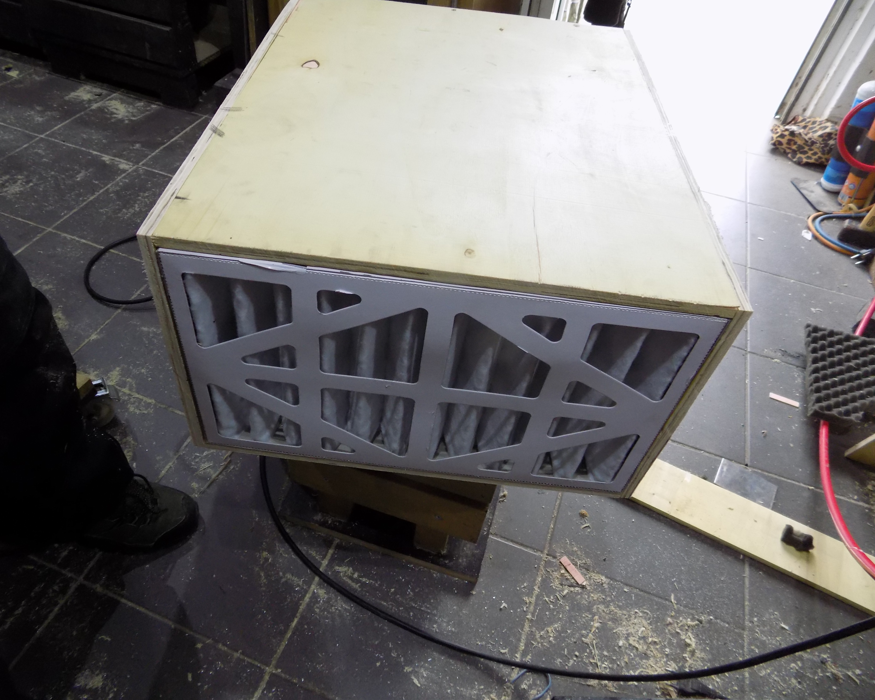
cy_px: 350
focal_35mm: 24
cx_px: 418
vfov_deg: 58.8
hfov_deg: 70.3
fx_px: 622
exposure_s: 1/30
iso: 220
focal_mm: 4
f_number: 3.1
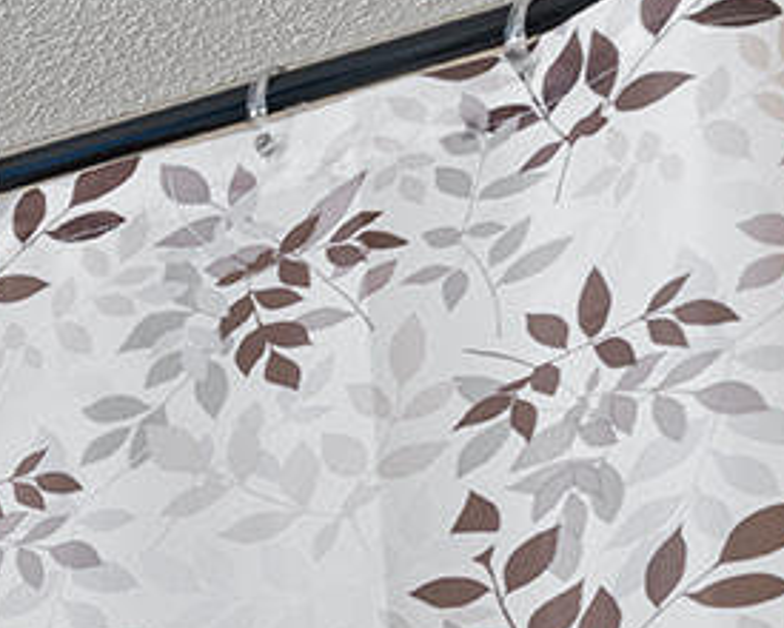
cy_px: 1320
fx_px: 1941
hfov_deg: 13.4
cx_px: -1272
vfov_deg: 14.6
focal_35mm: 84
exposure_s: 1/2
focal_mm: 15.3
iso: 320
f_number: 6.3
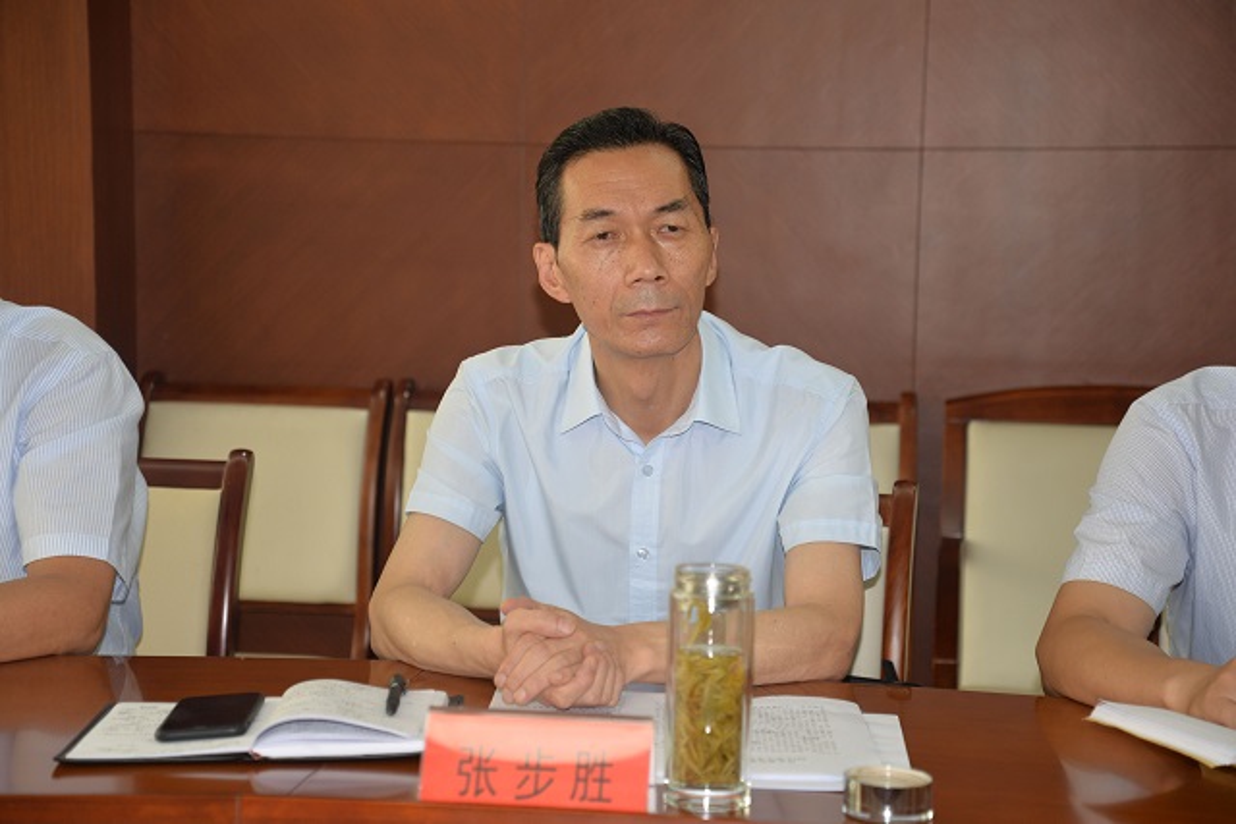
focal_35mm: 75
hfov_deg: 27.0
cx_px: 618
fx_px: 2575
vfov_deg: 18.2
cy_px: 412
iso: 640
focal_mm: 75
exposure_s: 1/60
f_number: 4.5
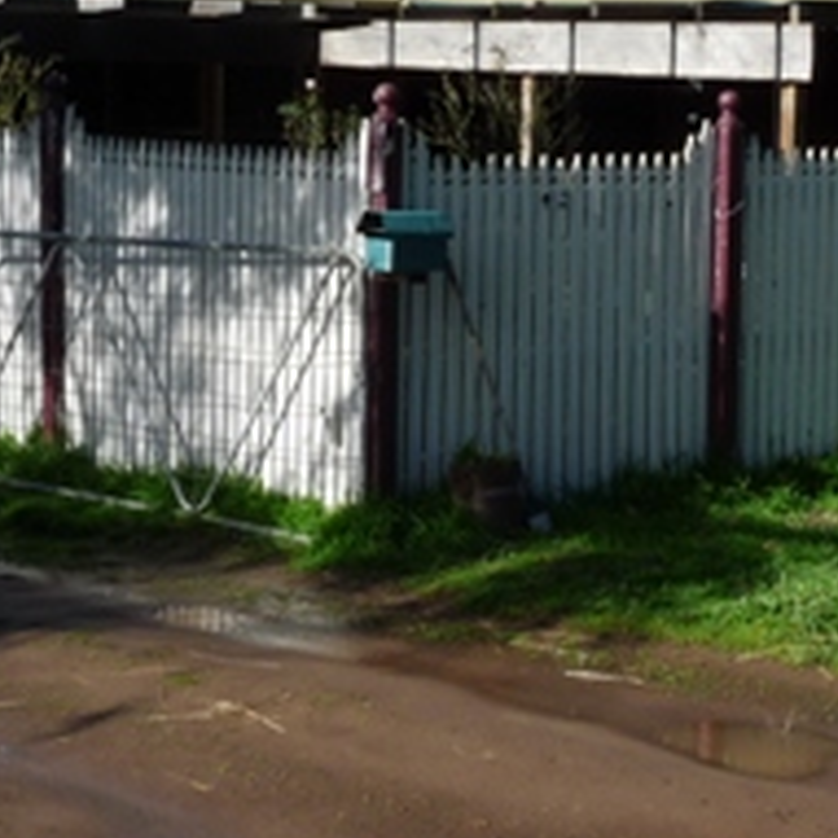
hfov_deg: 18.7
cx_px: 676
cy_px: 272
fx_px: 2520
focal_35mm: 92
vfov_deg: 18.8
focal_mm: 5.4
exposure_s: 1/320
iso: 100
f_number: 5.6
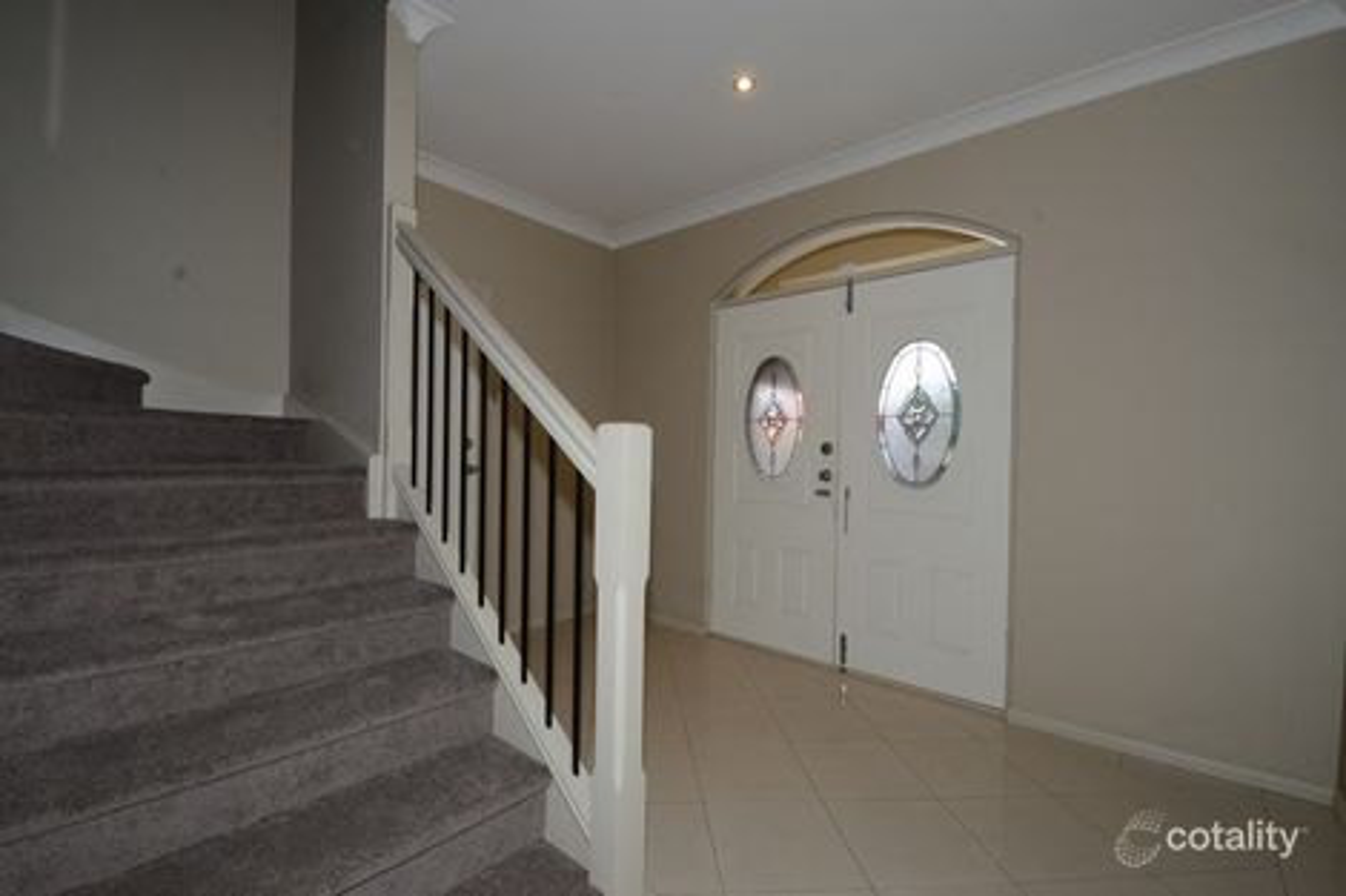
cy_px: 448
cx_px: 673
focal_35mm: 15
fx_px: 561
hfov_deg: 100.4
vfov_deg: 77.3
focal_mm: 10
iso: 800
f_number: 11
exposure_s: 1/60
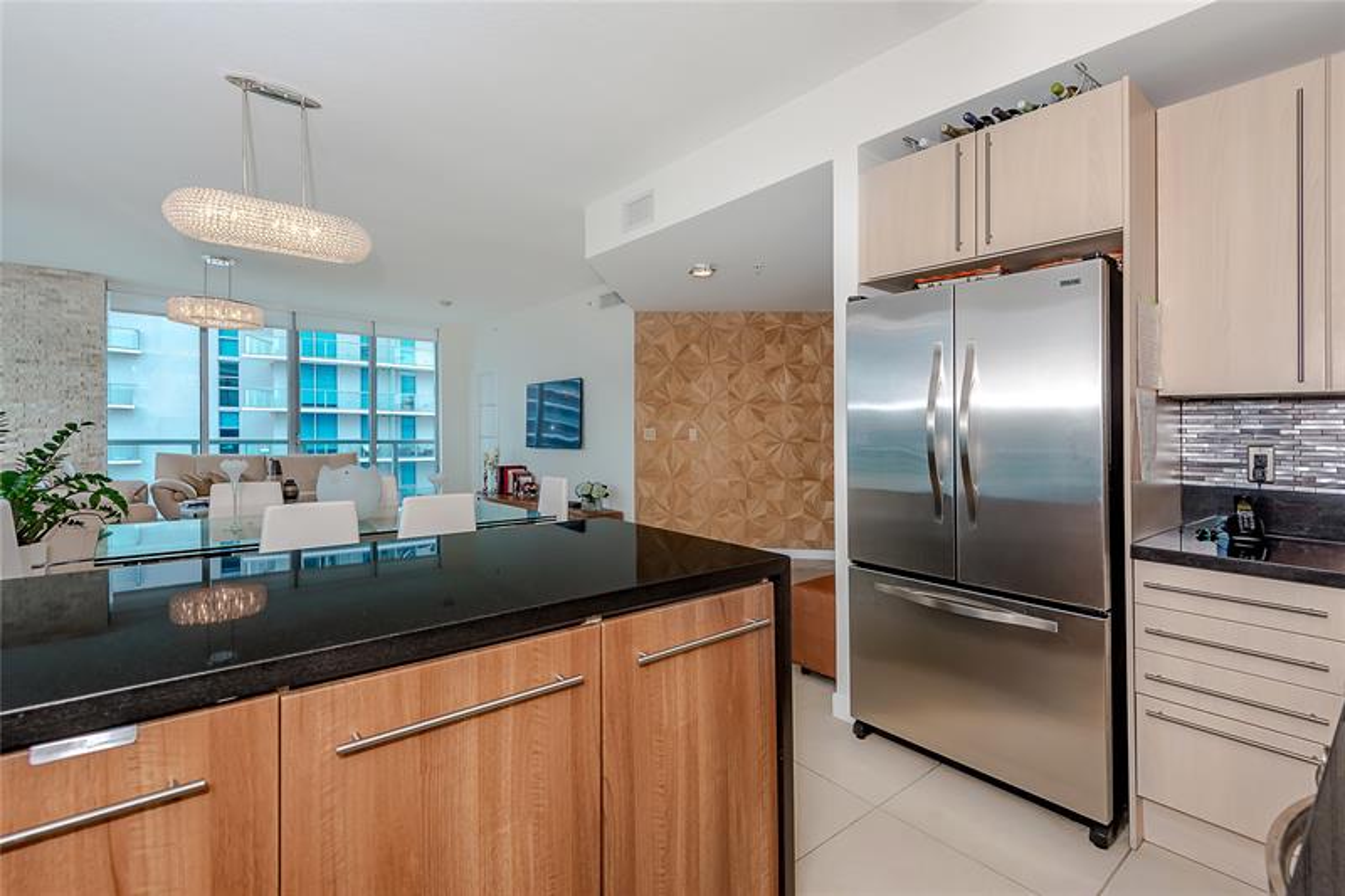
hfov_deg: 96.7
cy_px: 448
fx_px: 598
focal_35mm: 16
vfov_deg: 73.7
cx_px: 672
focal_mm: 16
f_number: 8
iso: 400
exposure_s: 1/100
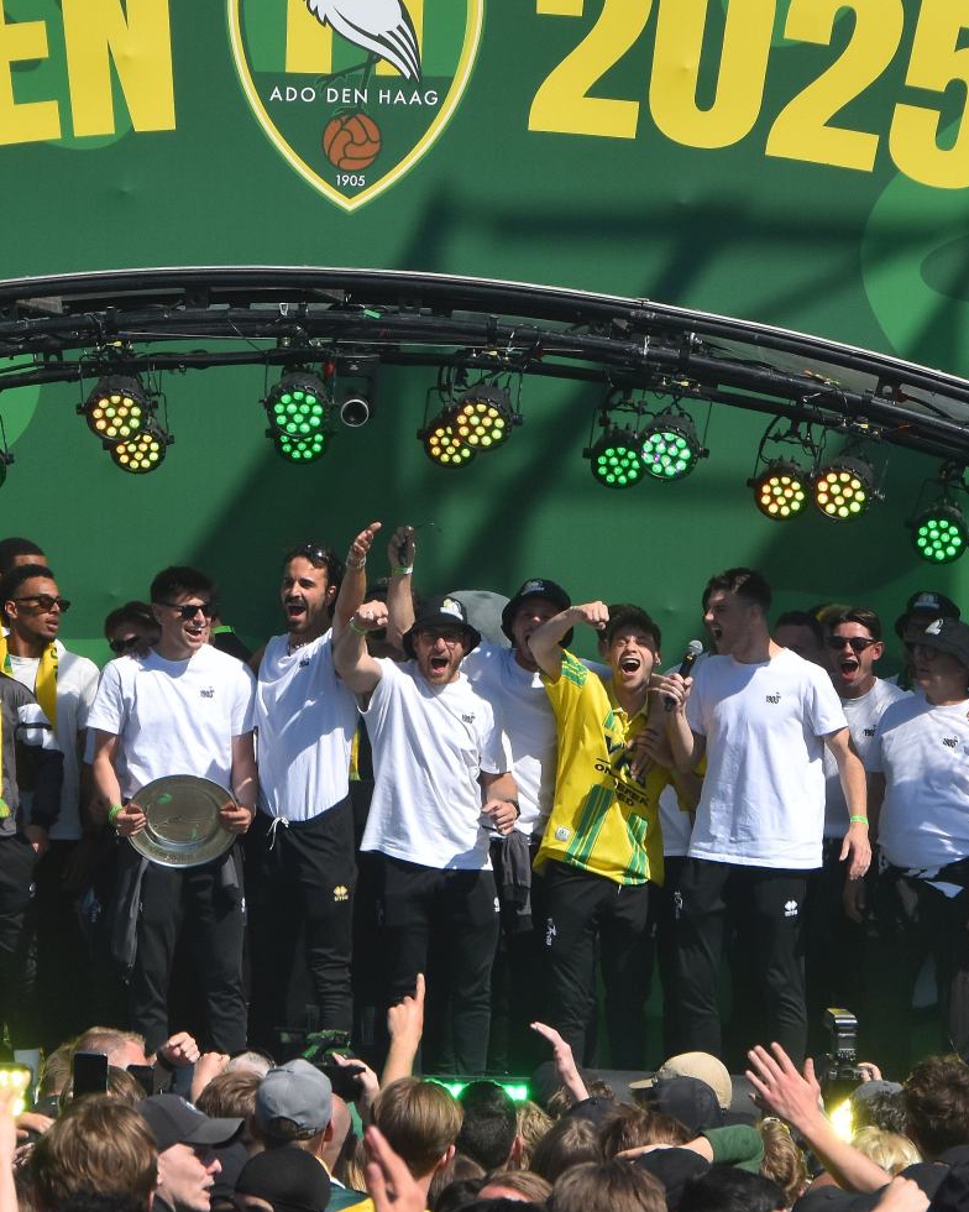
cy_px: 586
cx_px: 414
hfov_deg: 5.9
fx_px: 9389
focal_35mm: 262
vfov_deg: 7.4
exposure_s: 1/1600
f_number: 9
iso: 500
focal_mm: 95
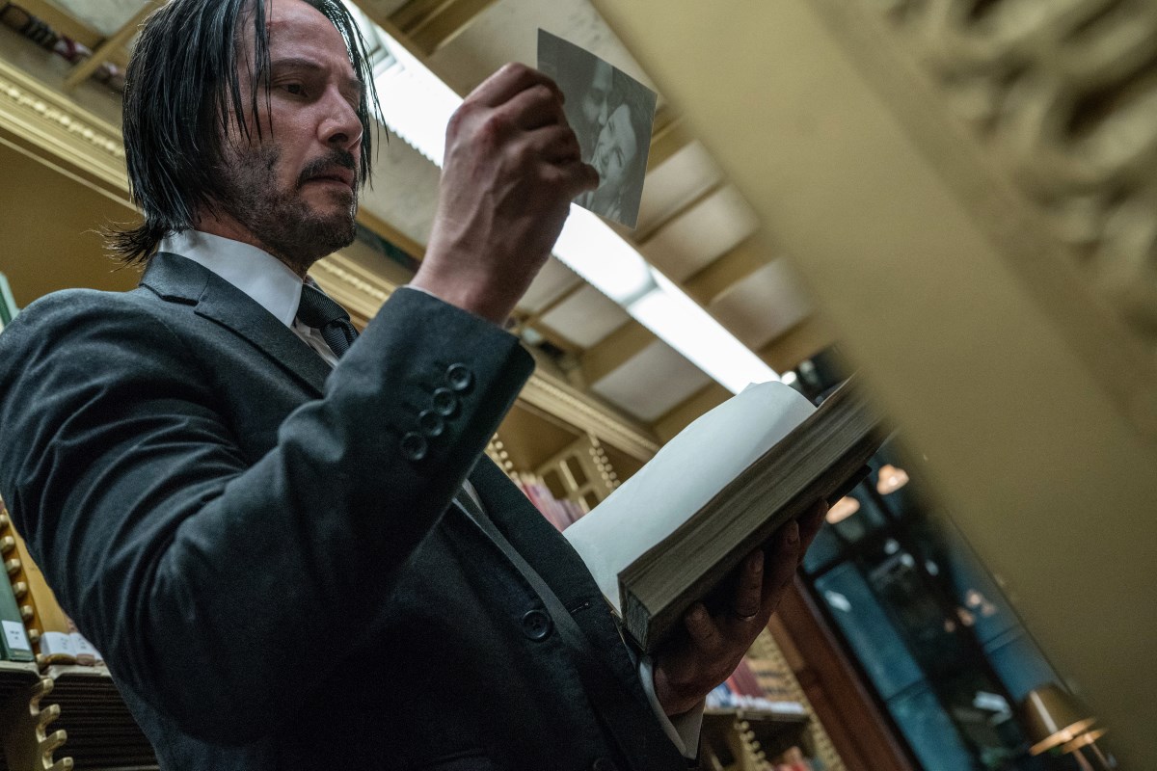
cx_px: 578
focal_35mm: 38
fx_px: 1221
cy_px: 386
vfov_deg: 35.1
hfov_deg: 50.7
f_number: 4.5
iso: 4000
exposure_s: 1/200
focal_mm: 38
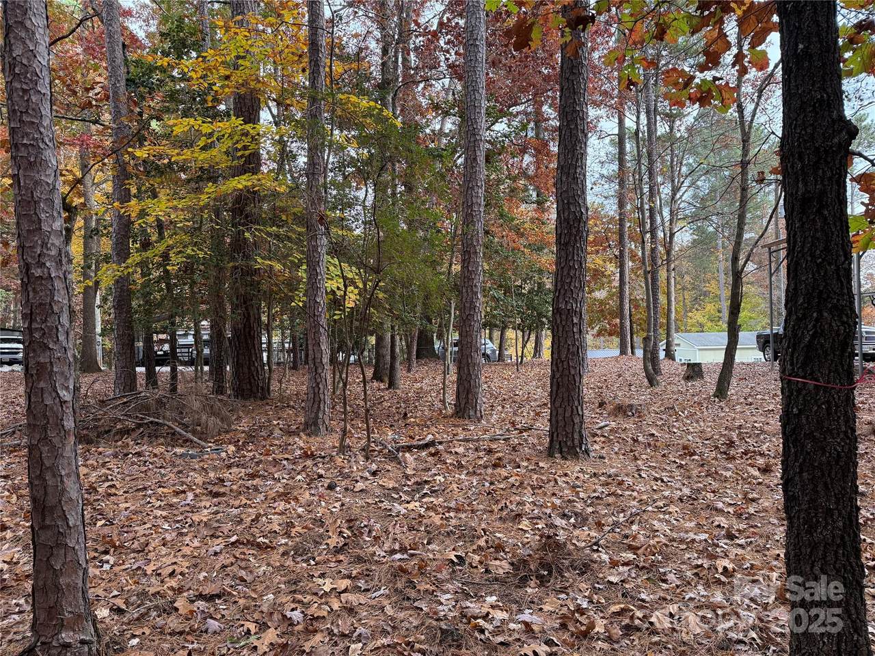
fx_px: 607
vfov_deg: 56.8
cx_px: 438
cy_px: 328
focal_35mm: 24
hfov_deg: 71.6
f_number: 1.78
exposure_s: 1/234
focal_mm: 6.76
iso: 160
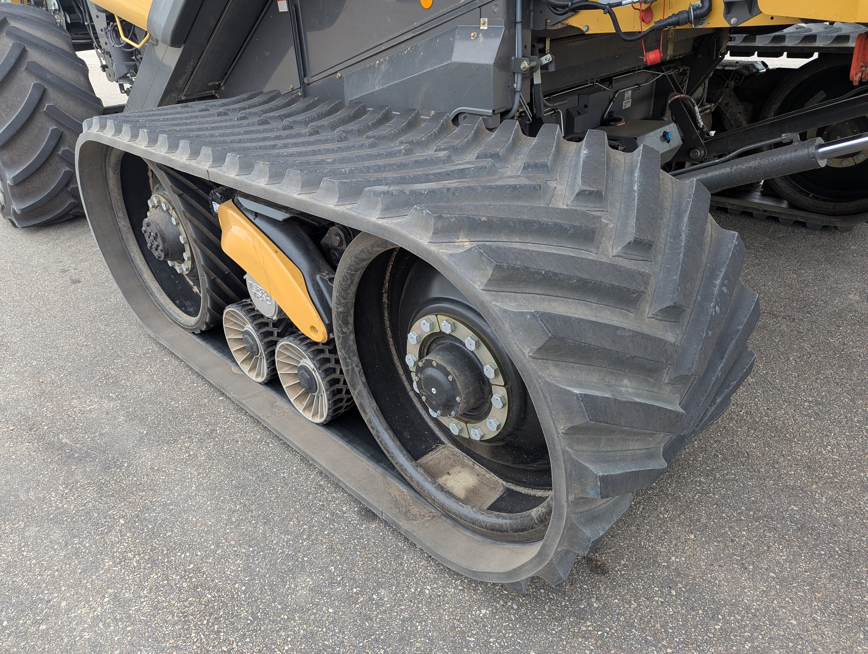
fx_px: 603
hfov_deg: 71.5
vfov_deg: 56.9
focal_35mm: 24
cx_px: 434
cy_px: 327
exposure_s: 1/396
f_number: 1.85
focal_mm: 6.81
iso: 41
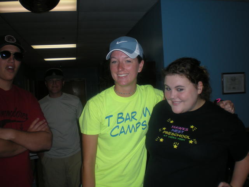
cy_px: 94
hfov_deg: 49.0
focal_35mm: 38
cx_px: 124
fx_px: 273
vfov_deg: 37.7
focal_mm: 6.3
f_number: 3.1
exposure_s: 1/60
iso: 64
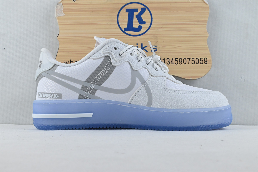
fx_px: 328
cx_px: 129
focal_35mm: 46
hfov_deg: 43.0
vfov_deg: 29.4
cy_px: 86
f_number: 10
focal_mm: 30.5
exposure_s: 1/200
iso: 1000
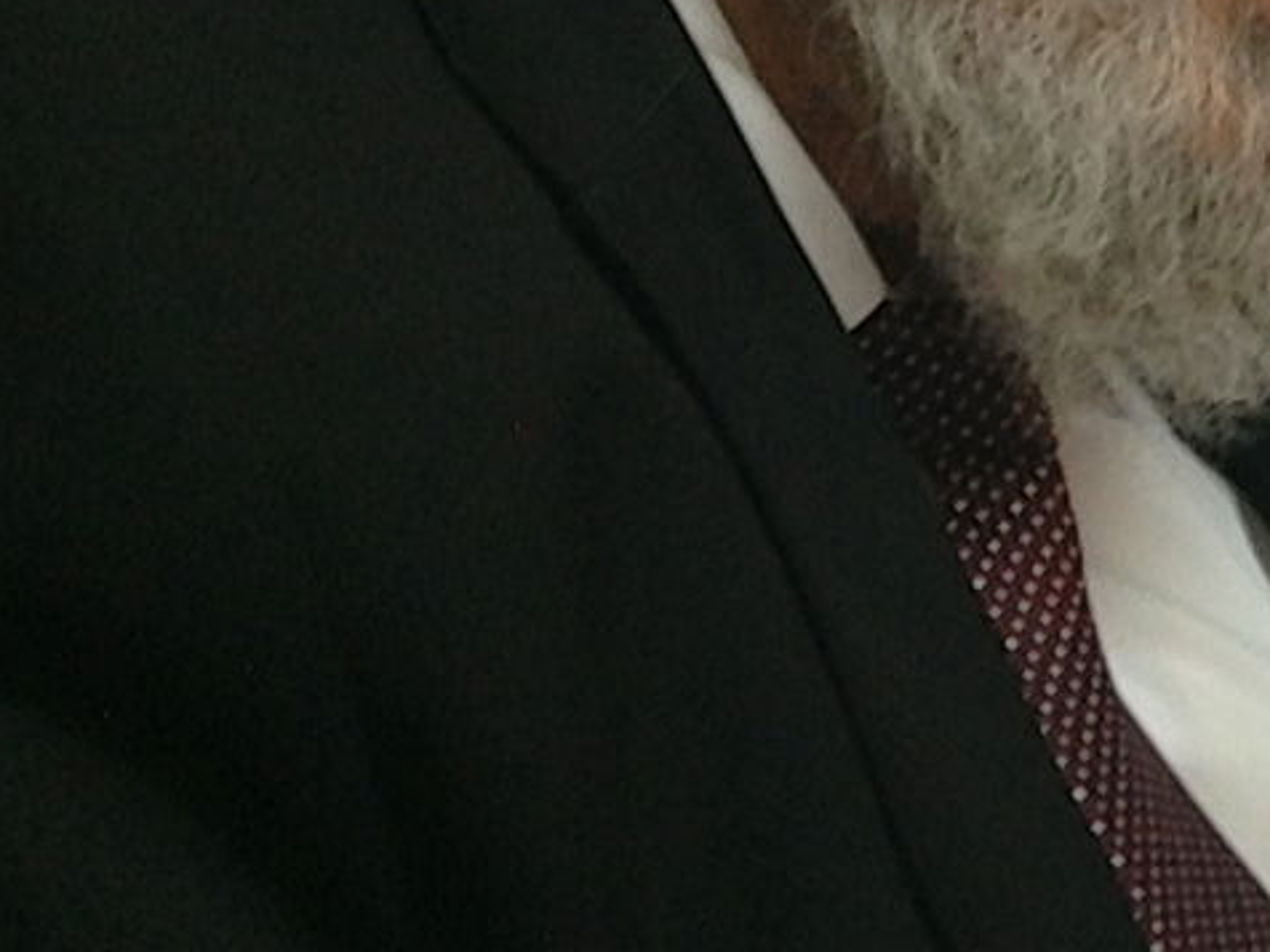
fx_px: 3559
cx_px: 1716
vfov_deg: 14.9
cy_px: -101
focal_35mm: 97
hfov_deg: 18.6
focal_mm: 4.13
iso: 200
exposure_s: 1/30
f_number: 2.4
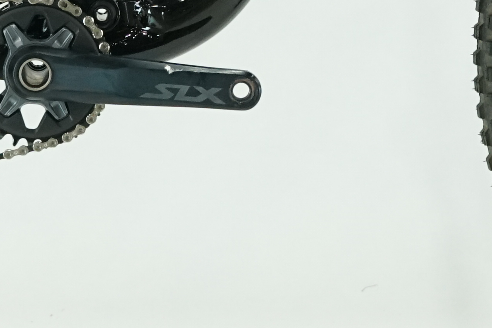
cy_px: -238
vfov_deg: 4.6
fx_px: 4003
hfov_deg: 7.0
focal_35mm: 293
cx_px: 215
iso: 2500
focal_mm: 62
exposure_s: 1/200
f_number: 7.1
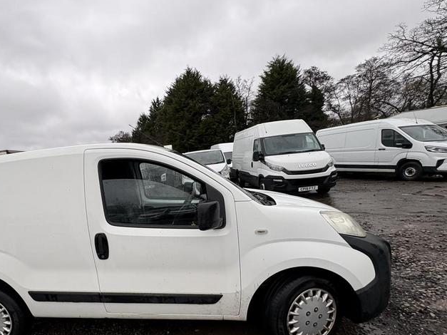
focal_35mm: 20
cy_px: 203
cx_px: 151
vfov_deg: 65.3
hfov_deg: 79.2
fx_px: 258
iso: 32
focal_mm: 2.22
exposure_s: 1/99
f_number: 2.2
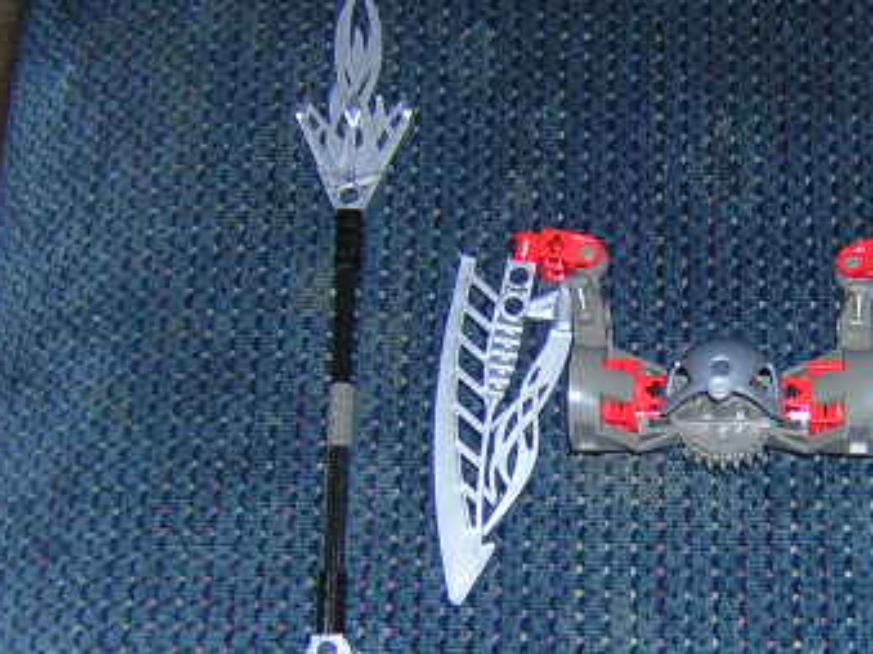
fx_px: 1714
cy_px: 453
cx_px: 708
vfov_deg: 21.5
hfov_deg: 27.9
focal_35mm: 68
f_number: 2.6
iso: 100
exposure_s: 1/60.1
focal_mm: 4.7
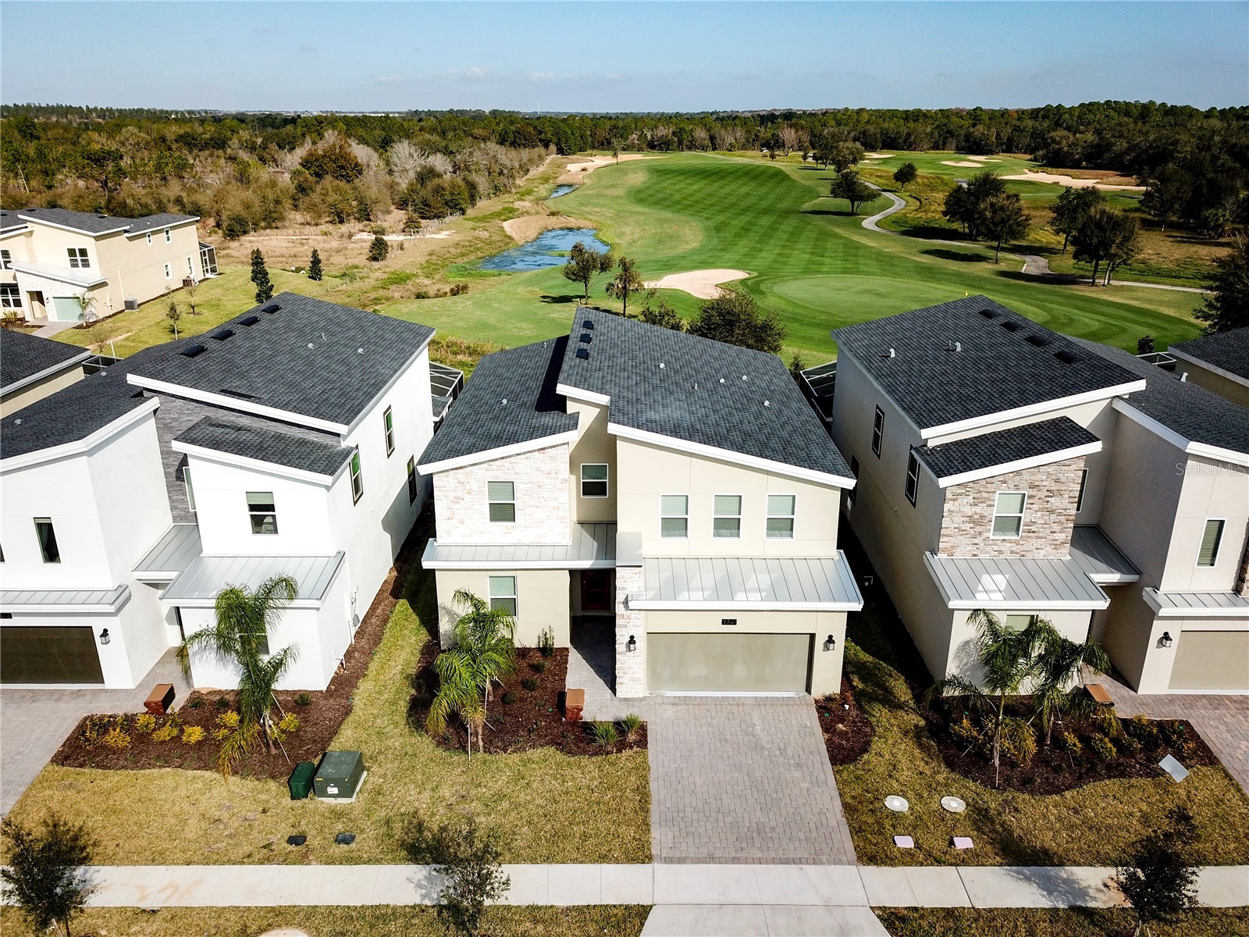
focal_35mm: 26
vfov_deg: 53.1
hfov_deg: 67.3
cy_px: 468
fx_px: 938
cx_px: 624
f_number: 2.2
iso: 100
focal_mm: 4.73
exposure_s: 1/1715
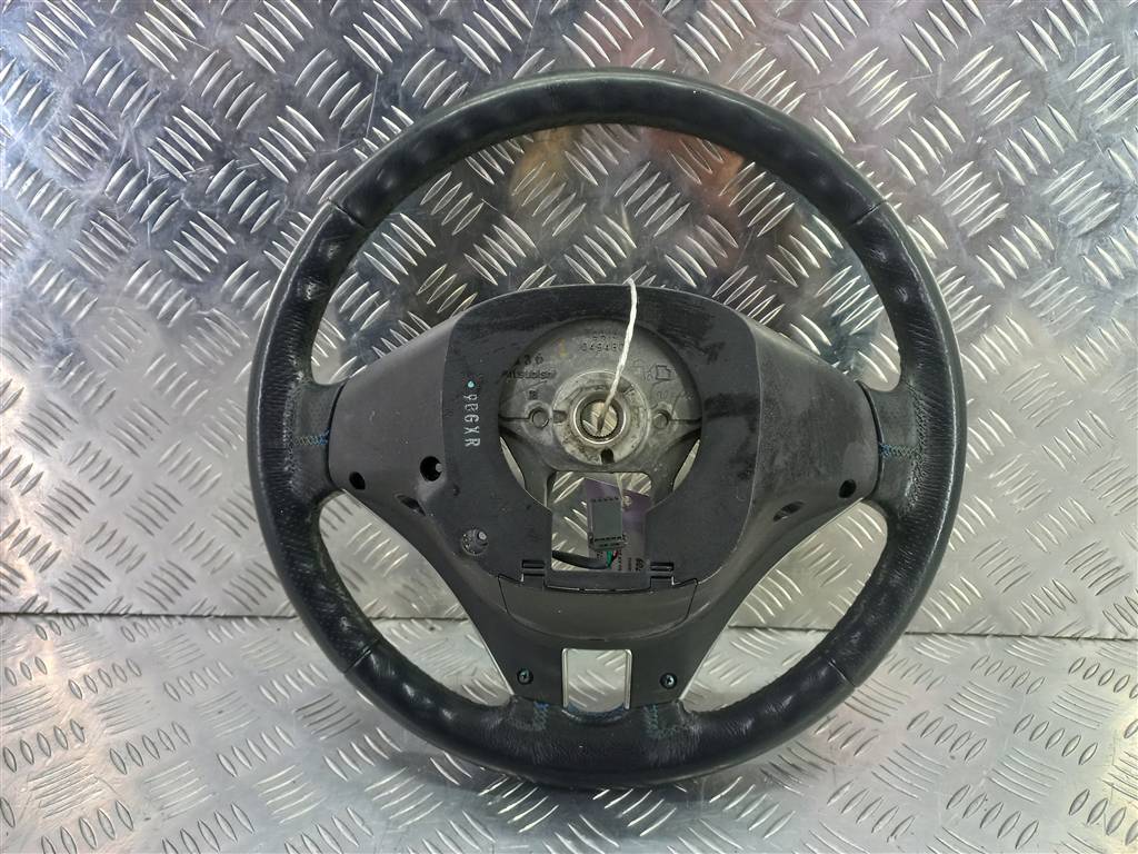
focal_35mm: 25
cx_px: 569
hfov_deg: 69.4
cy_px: 427
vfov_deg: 54.9
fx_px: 822
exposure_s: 1/50
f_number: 1.8
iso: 100
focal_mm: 4.6
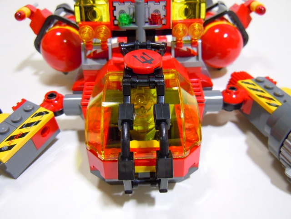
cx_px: 146
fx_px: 252
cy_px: 110
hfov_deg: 60.0
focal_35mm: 30
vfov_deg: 46.8
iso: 400
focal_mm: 5.4
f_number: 3.5
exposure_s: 1/8
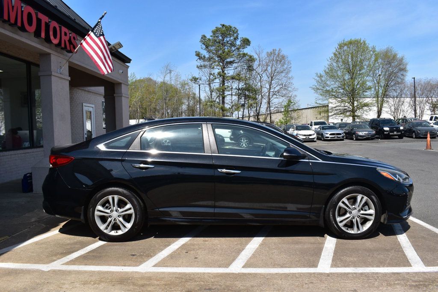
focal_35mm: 30
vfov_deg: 43.6
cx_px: 219
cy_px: 146
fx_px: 365
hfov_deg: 61.9
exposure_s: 1/500
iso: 320
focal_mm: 20
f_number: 11
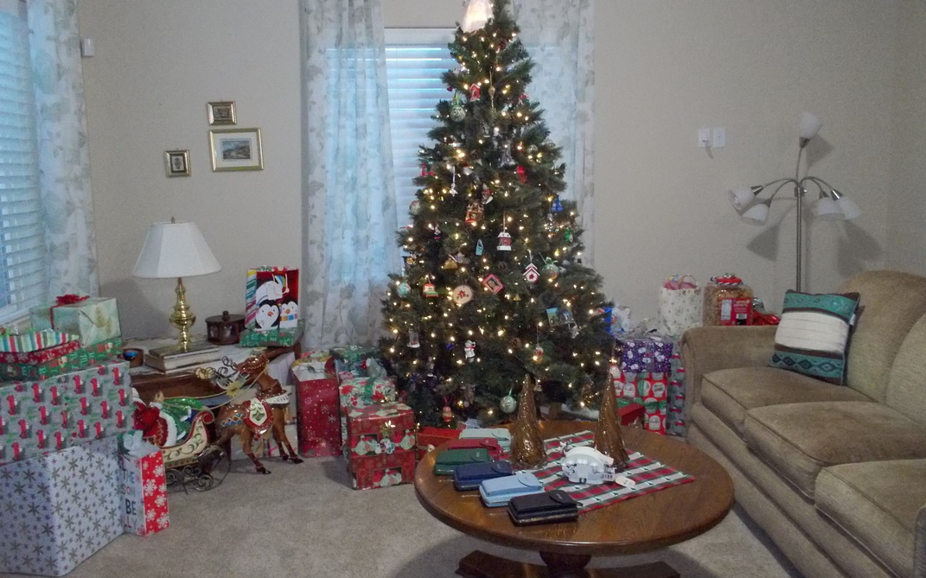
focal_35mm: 31
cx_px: 463
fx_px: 782
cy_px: 279
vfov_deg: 40.6
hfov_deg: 61.2
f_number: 3.3
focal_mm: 4.1
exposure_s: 1/30
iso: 800
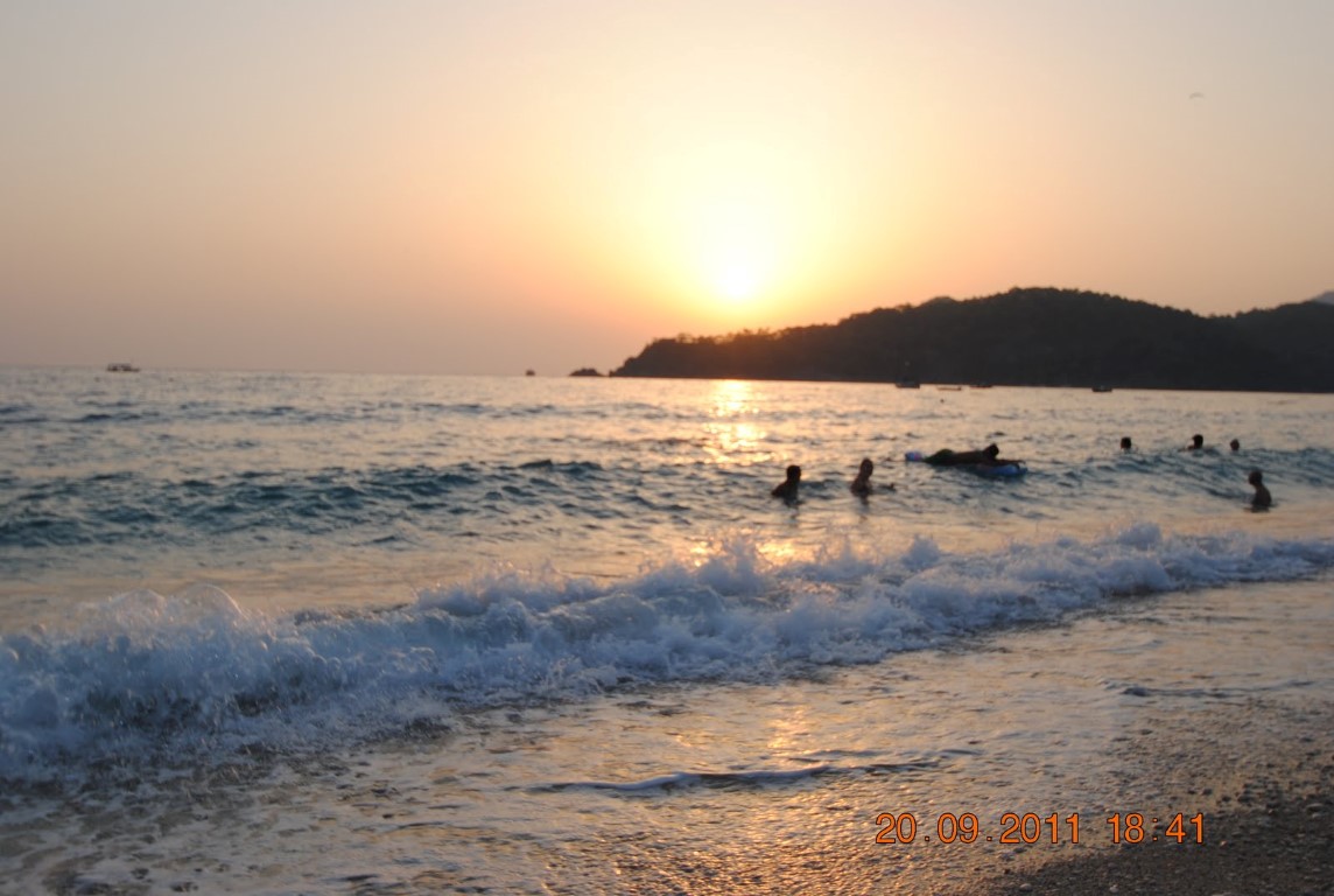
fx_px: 1337
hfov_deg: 53.0
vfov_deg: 37.0
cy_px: 448
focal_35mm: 36
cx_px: 667
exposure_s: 1/200
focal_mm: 24
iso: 100
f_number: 6.3
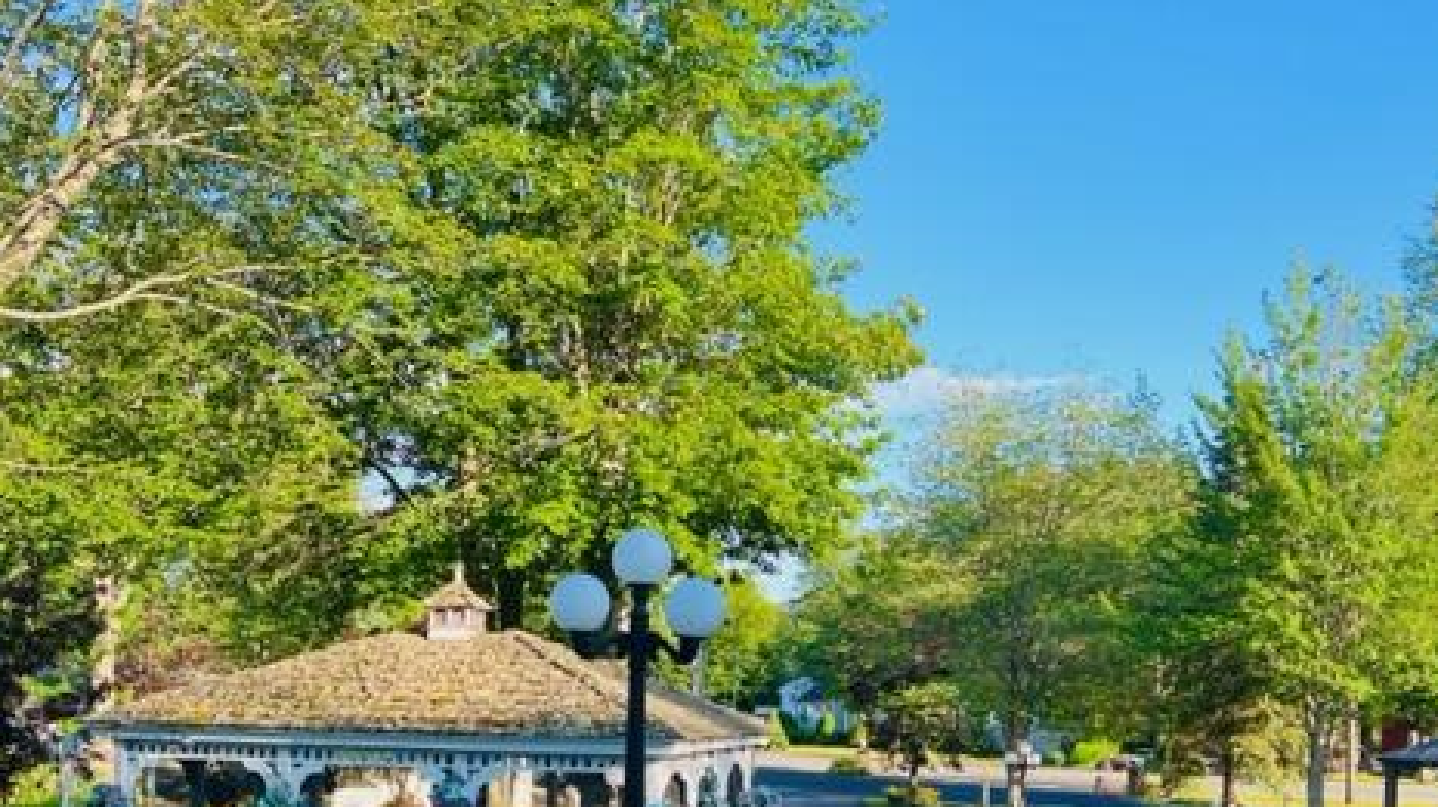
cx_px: 492
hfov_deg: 50.8
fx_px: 1486
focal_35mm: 39
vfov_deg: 29.4
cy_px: 690
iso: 50
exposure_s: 1/924
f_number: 1.5
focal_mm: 5.7
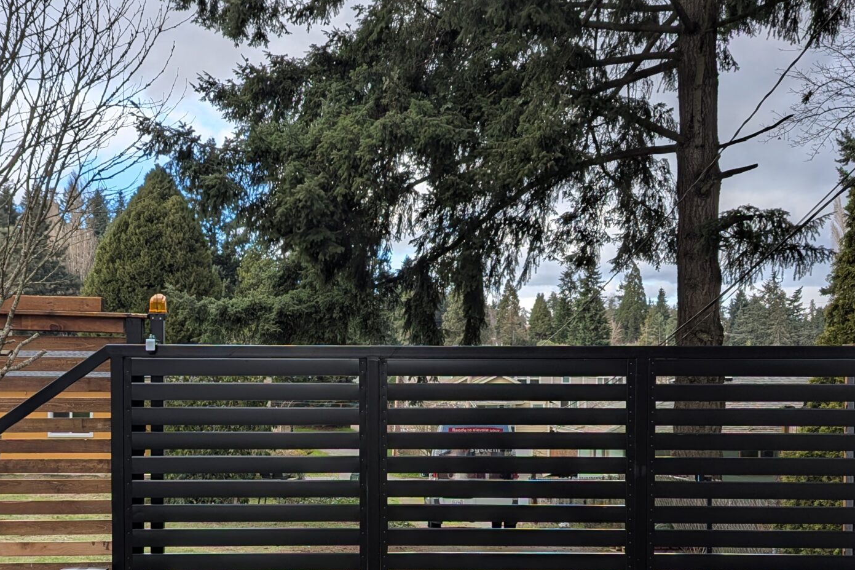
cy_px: 413
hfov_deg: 42.7
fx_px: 1092
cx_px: 379
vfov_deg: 28.9
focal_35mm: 46
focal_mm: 6.81
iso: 42
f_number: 1.85
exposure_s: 1/508
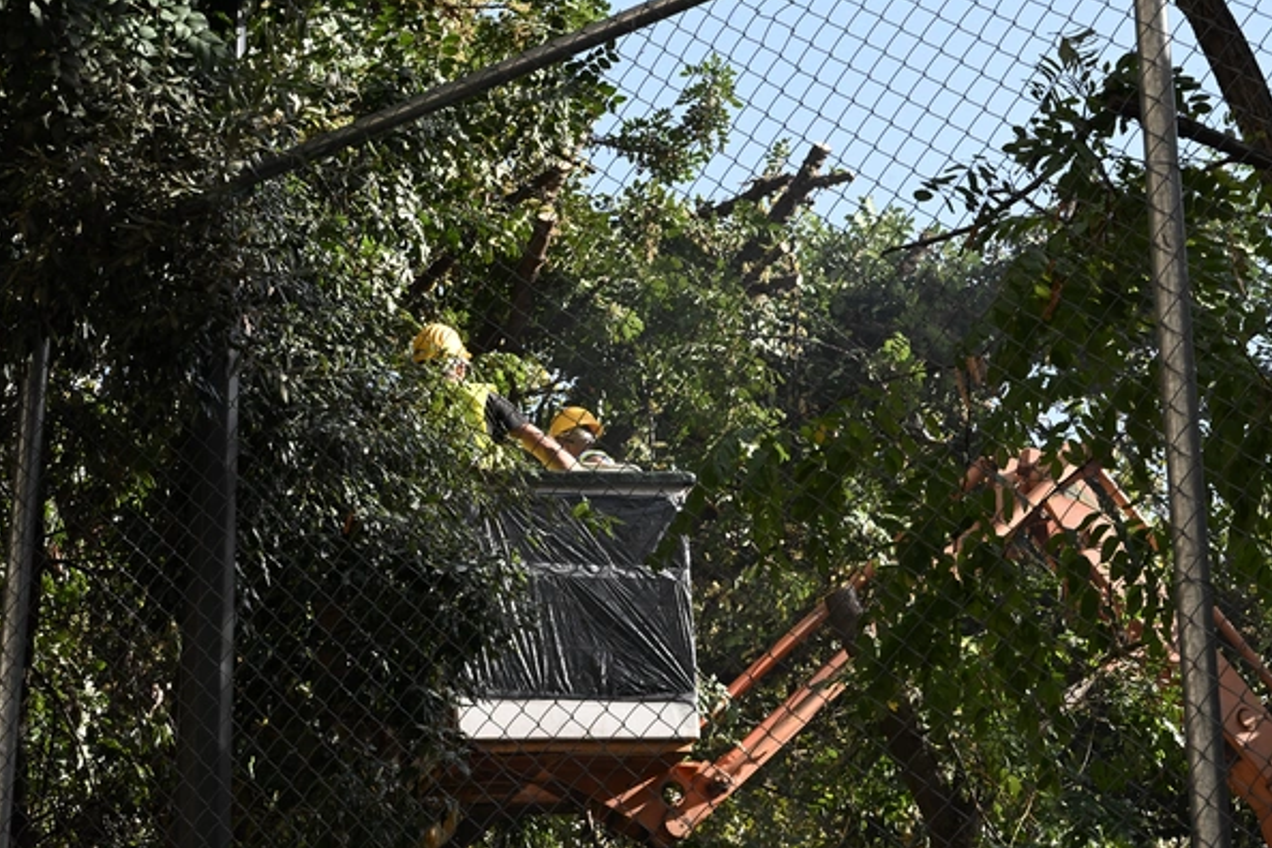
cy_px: 431
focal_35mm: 82
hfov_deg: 24.8
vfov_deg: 16.7
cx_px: 600
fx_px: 2897
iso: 1600
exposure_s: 1/640
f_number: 13
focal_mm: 75
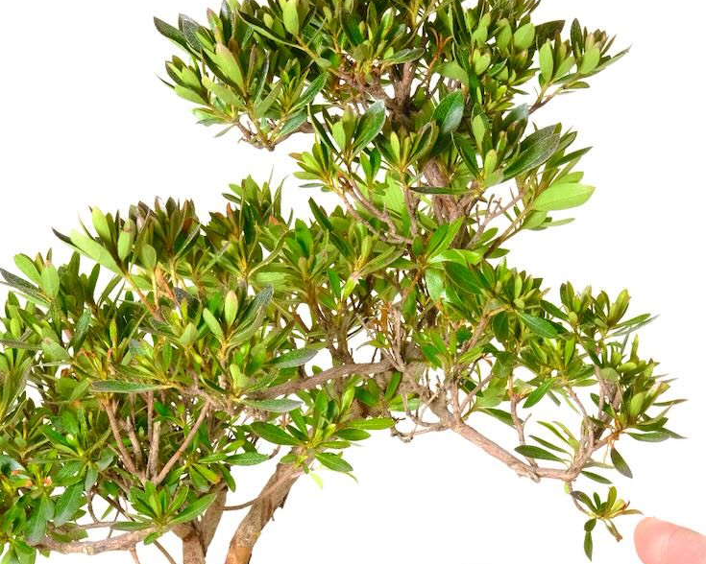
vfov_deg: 9.8
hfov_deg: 12.3
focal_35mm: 157
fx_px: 3280
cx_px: 318
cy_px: 364
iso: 1600
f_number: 10
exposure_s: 1/13
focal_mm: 63.8
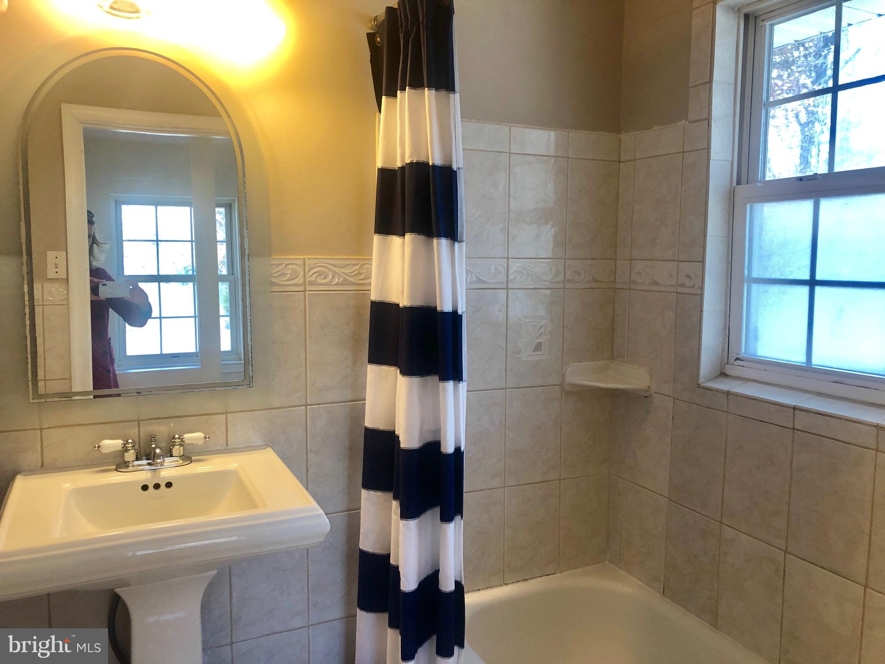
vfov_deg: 49.7
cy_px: 332
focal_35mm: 28
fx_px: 716
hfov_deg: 63.4
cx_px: 442
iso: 40
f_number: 1.8
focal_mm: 4
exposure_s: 1/30
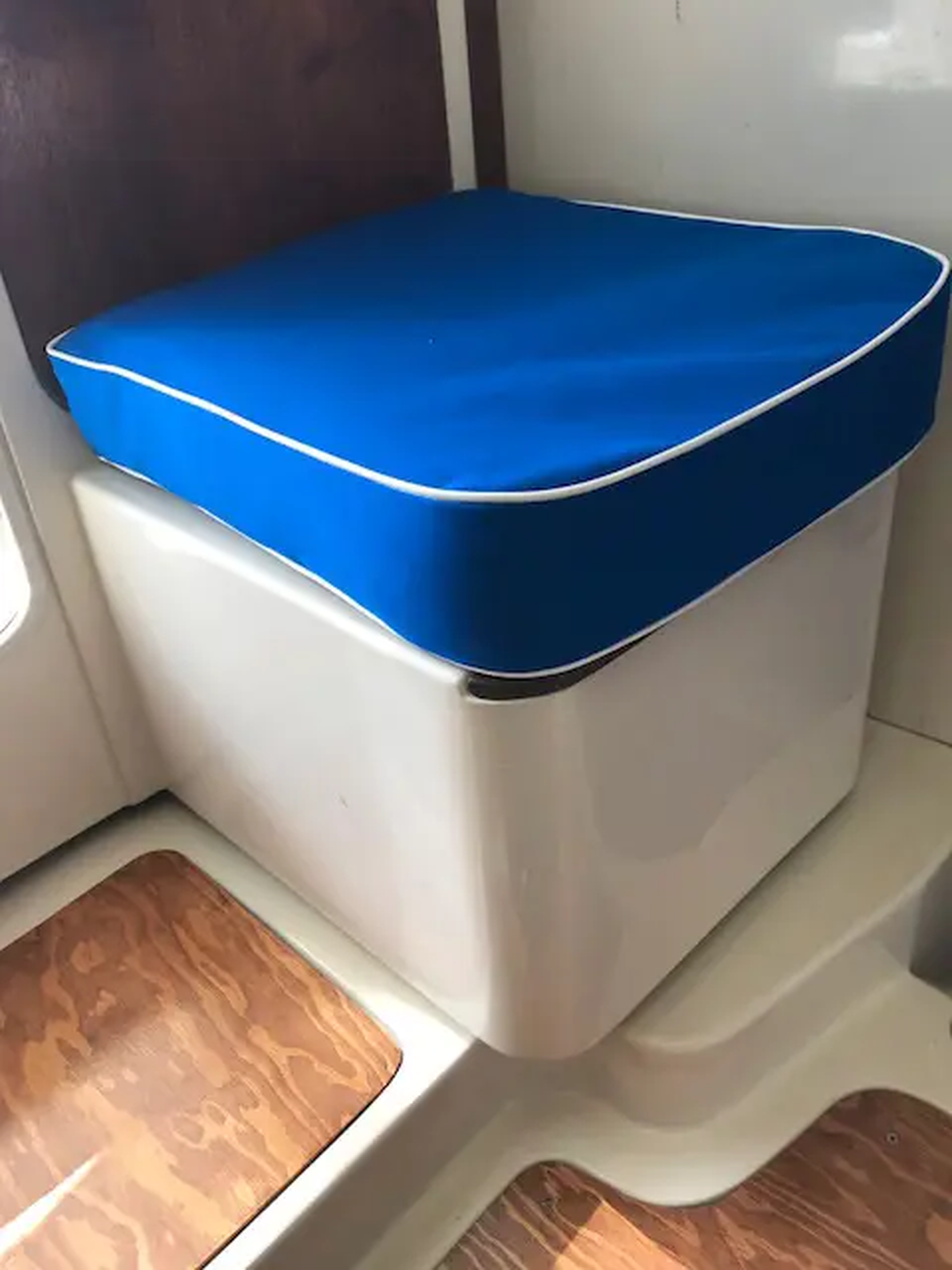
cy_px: 635
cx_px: 476
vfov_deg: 63.4
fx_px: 1027
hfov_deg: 49.7
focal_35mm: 28
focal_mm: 3.99
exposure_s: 1/122
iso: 20
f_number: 1.8
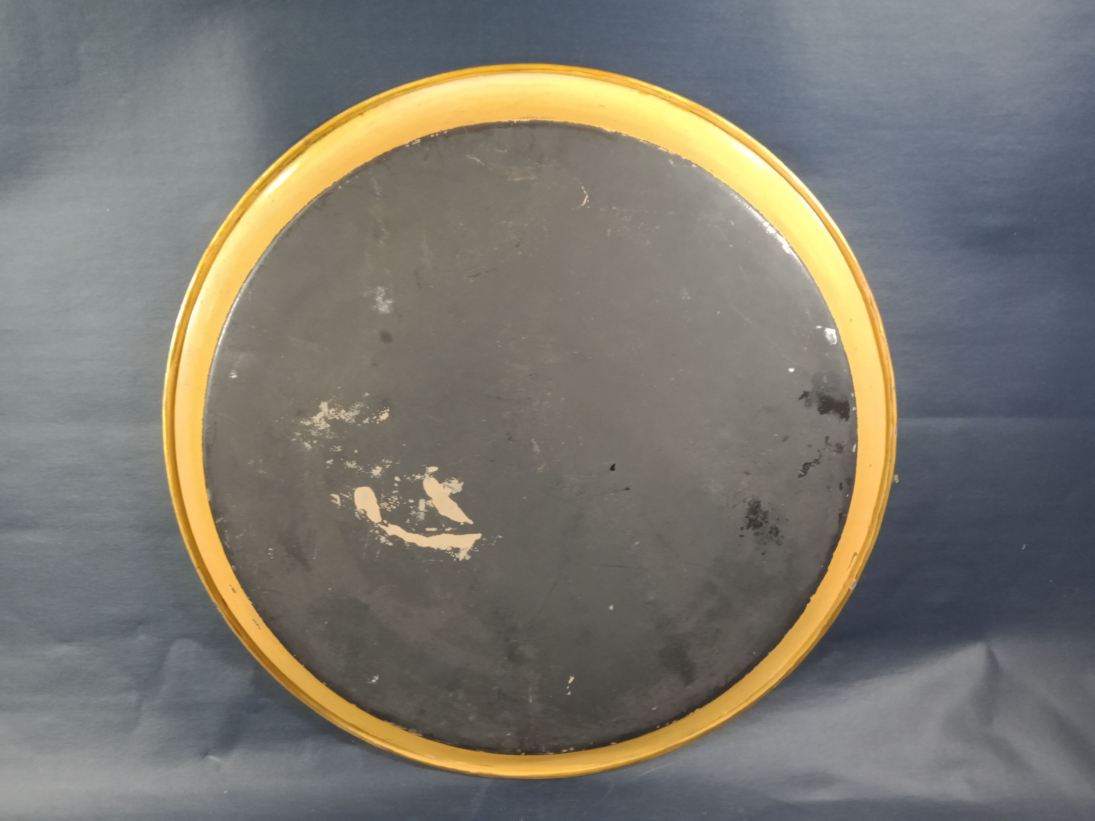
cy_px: 410
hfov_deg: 65.3
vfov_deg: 51.4
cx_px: 548
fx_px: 854
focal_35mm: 27
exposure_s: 1/33.3
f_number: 2
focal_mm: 3.54
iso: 507
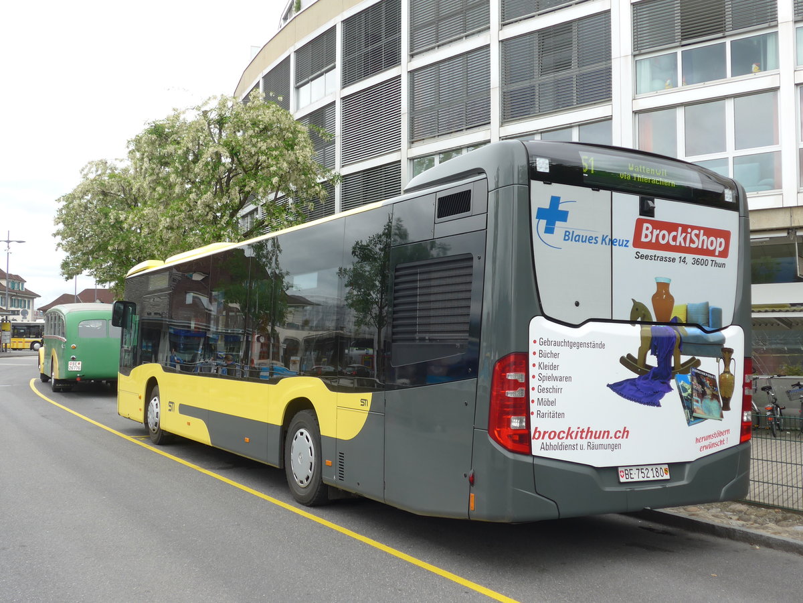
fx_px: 905
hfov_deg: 47.9
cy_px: 302
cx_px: 402
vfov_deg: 36.8
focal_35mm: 39
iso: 80
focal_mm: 8
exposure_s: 1/640
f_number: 2.8
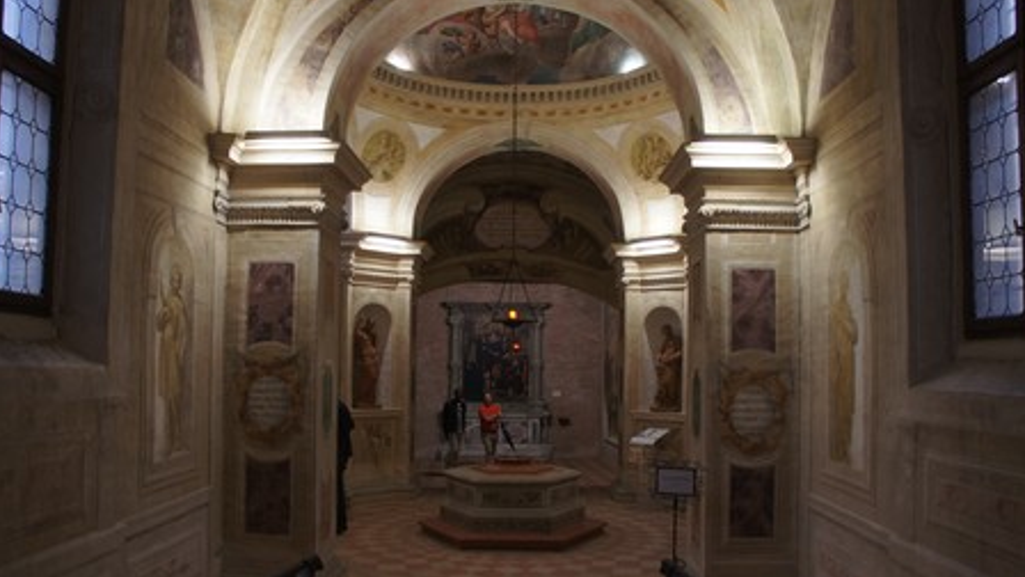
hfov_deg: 66.1
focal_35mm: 29
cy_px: 325
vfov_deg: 40.1
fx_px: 788
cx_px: 515
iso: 800
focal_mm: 18
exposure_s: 1/30
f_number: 3.5
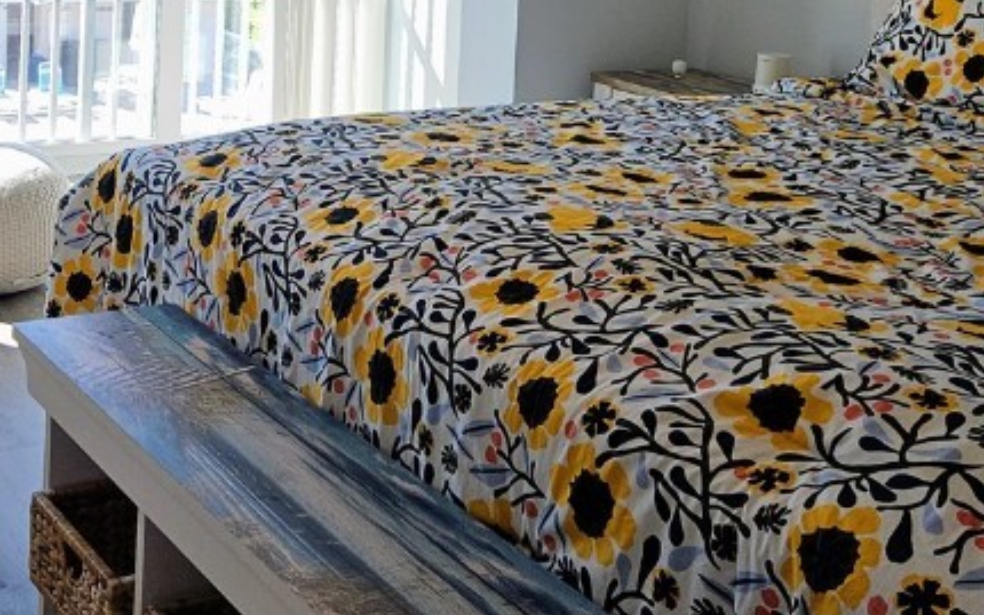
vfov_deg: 21.2
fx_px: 1556
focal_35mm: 58
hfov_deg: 34.6
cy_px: -78
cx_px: 288
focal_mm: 5.4
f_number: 1.8
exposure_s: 1/164
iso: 25
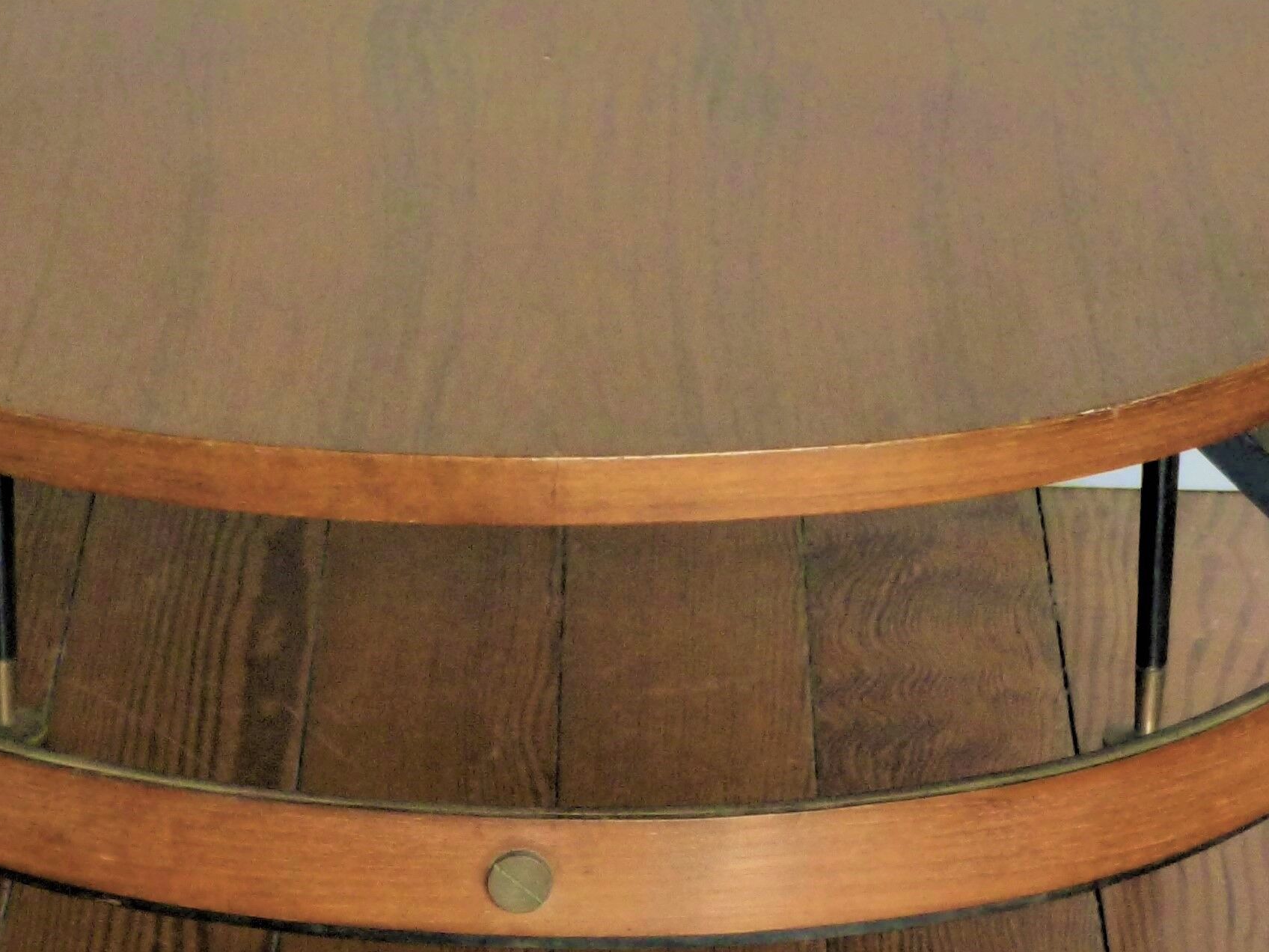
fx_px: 5975
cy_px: 629
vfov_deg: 9.1
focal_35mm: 163
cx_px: 551
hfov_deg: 12.1
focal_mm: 10.7
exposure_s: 1/8
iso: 320
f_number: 4.3
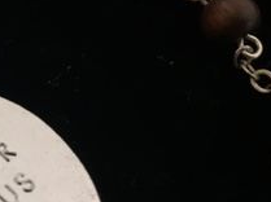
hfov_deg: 19.6
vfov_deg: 16.5
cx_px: -115
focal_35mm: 89
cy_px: 100
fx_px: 696
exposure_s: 1/30
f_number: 2.2
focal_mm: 4.15
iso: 64
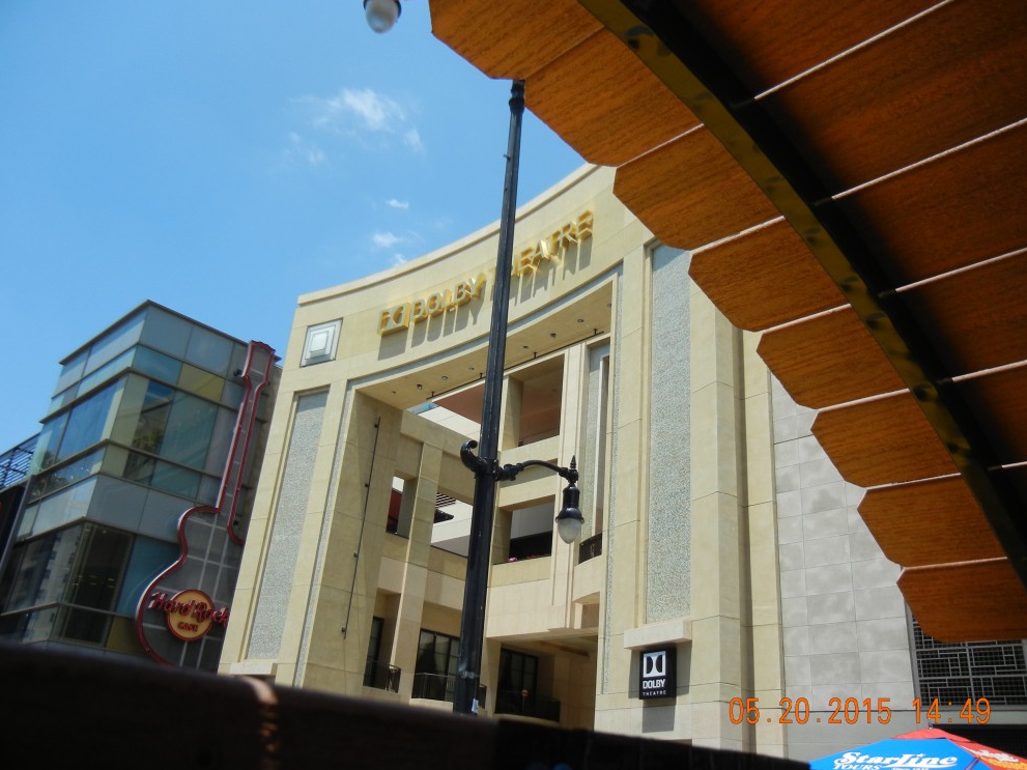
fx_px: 920
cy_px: 396
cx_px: 524
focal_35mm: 31
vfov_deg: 45.4
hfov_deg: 58.4
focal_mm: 5.4
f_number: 7
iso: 160
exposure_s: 1/333
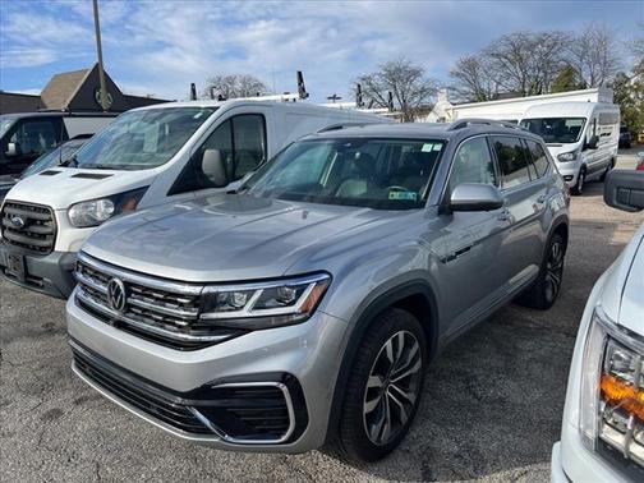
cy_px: 242
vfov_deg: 53.1
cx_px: 322
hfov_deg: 67.3
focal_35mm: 26
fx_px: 484
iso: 50
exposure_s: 1/2841
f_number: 1.5
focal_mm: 5.7
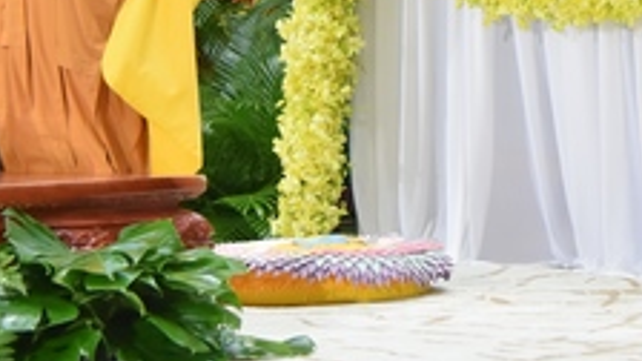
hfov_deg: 15.2
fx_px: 2383
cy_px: -74
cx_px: 562
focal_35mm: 140
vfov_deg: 8.6
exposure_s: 1/125
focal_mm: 46
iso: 1600
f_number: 4
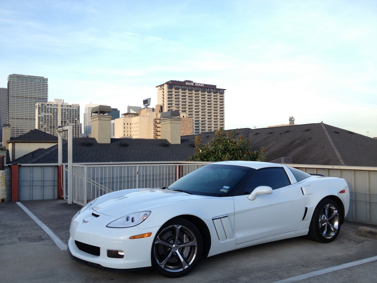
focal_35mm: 35
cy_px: 142
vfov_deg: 40.7
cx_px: 188
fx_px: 381
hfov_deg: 52.6
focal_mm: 4.28
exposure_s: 1/294
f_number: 2.4
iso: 50
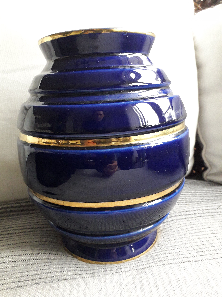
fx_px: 231
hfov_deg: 51.4
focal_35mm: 27
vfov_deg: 65.3
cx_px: 111
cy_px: 148
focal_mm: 3.6
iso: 320
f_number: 1.9
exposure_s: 1/25
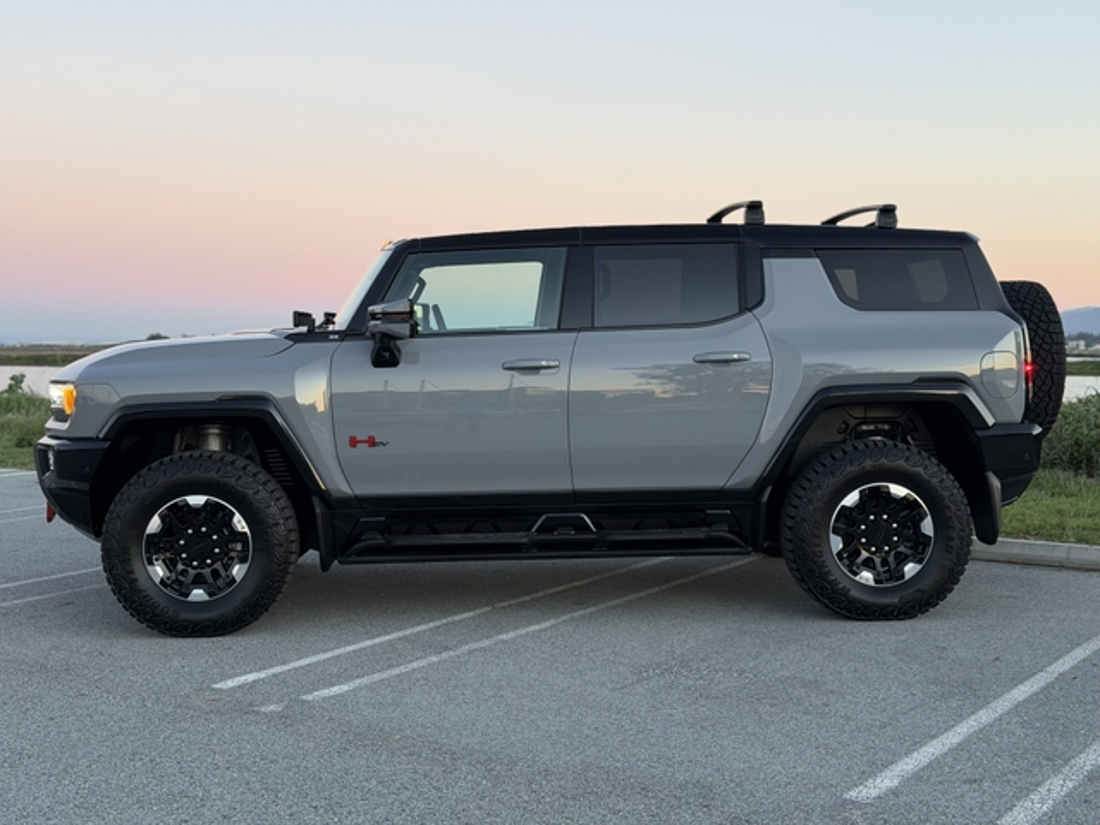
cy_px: 412
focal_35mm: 48
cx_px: 550
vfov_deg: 30.3
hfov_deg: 39.7
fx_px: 1525
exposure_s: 1/121
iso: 80
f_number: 1.78
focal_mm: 6.76
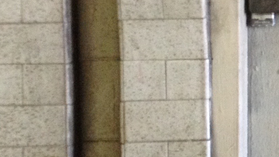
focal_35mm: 154
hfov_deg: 12.9
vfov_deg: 7.9
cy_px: 7
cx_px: 466
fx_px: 1140
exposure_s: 1/20
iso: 160
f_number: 2.4
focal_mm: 4.28
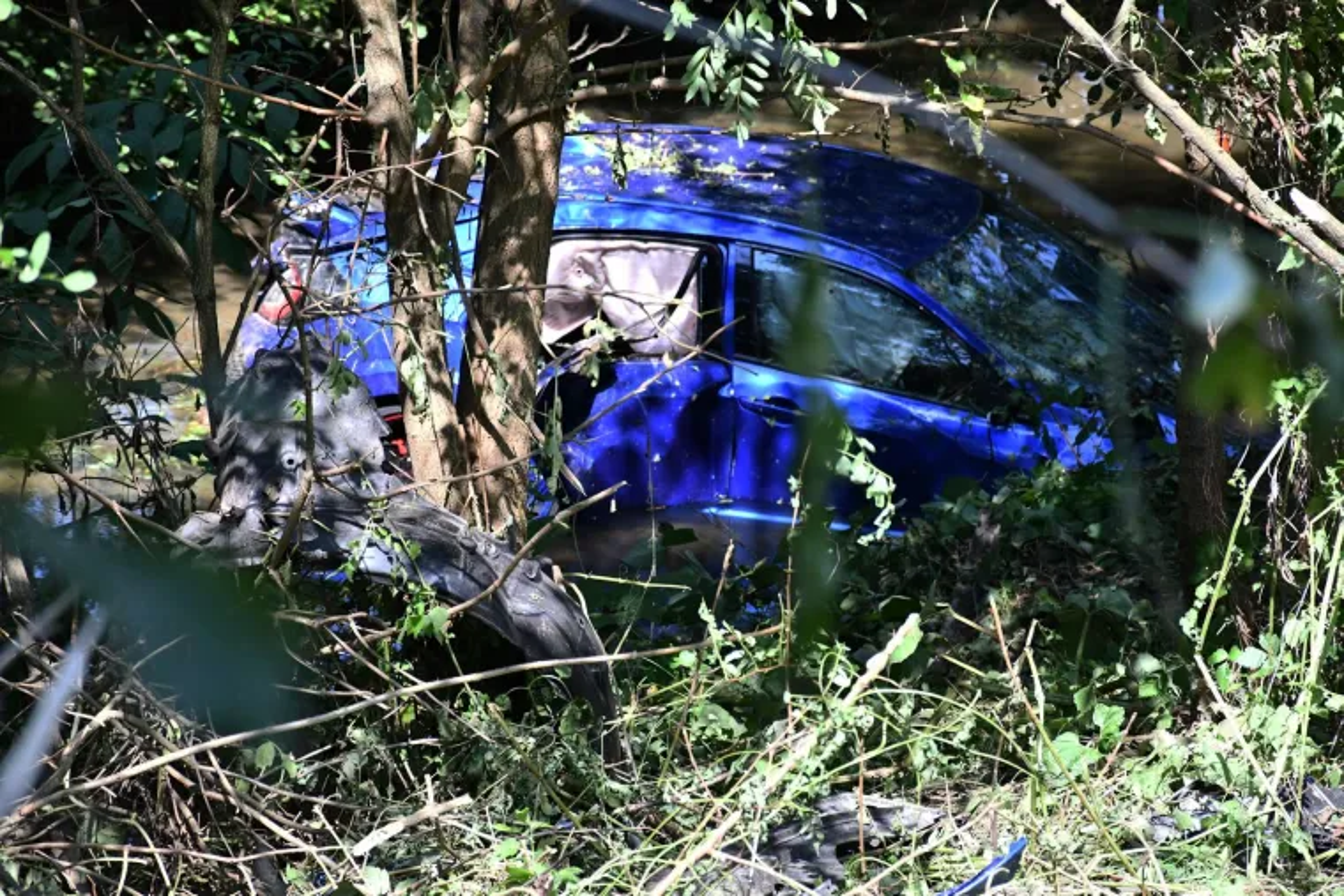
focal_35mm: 168
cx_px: 672
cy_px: 448
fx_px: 6273
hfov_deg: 12.2
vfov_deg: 8.2
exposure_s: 1/1250
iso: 3200
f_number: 9
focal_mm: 112
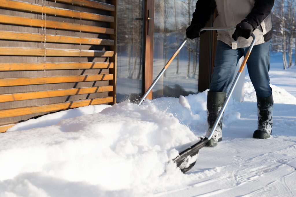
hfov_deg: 36.3
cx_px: 148
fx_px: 452
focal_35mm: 55
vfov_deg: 24.6
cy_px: 98
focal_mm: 55
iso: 100
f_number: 5
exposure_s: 1/1000
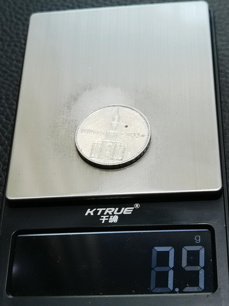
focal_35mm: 72
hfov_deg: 20.4
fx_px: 635
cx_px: 114
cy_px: 153
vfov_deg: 27.0
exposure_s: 1/100
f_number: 1.9
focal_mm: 6.67
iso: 100
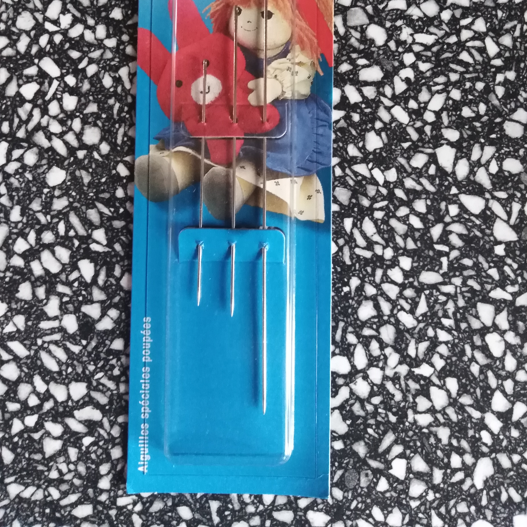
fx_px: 534
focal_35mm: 31
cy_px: 172
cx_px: 266
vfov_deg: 51.5
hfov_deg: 52.5
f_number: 2.2
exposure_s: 1/12
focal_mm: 3.46
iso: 1067
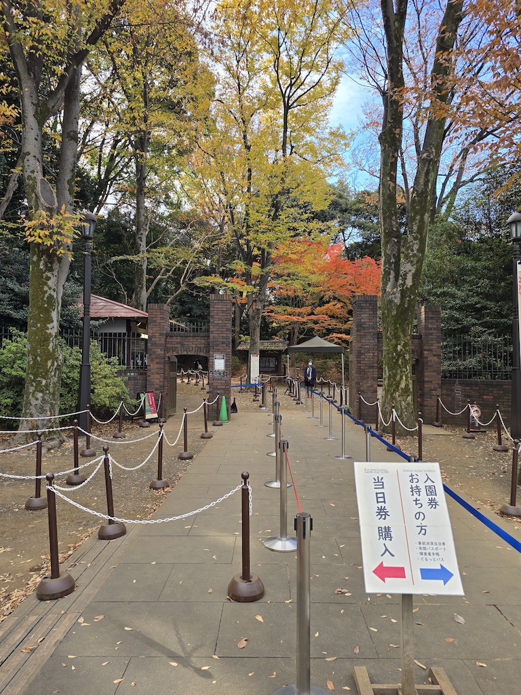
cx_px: 260
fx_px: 462
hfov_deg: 58.9
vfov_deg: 73.9
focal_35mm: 23
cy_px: 348
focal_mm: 6.3
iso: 12
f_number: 1.7
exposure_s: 1/180
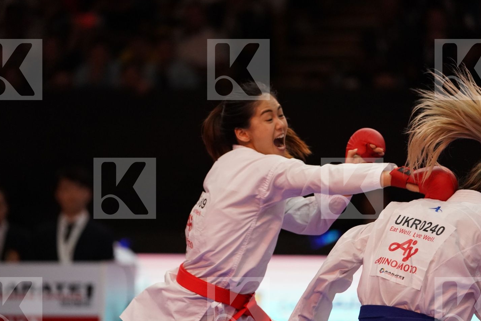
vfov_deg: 5.5
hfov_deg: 8.2
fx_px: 3353
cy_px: 188
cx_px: 238
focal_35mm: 251
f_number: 2.8
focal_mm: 200
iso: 4000
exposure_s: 1/1000
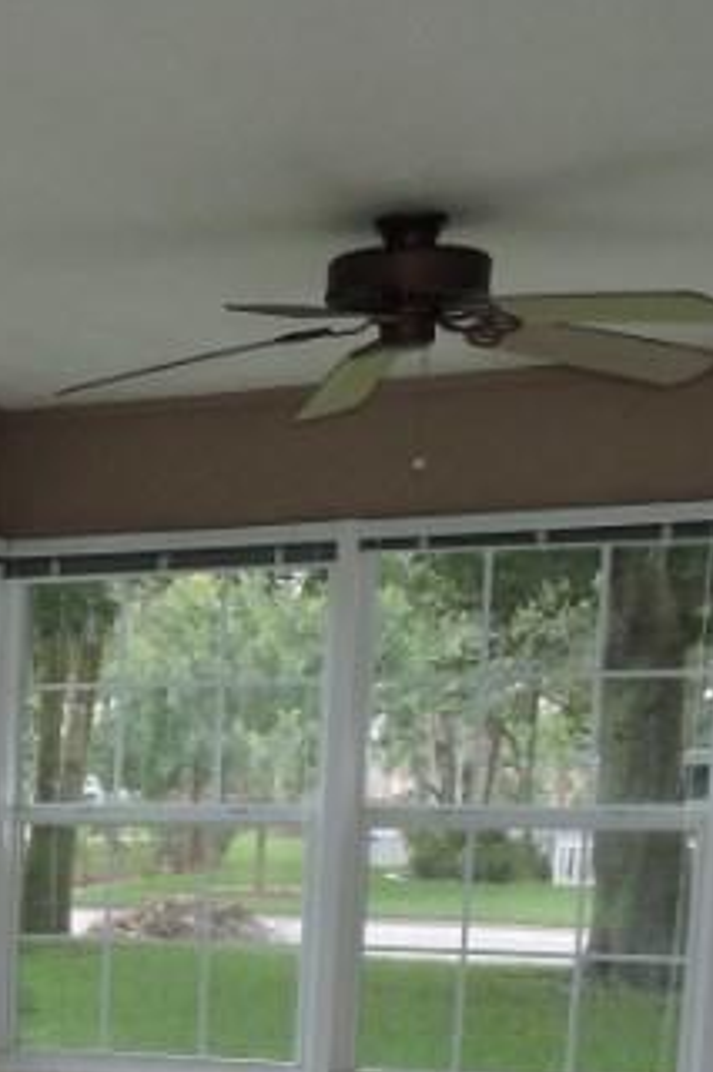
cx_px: -502
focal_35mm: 80
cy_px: 1142
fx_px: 2379
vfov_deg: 23.9
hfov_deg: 15.1
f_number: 3.3
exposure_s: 1/40
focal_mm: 4.3
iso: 100
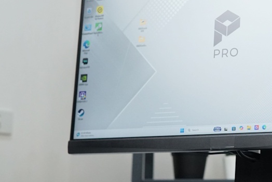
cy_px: 53
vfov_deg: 13.3
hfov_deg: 18.9
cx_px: 307
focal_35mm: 103
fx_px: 779
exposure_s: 1/320
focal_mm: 30
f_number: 3.5
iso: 1250
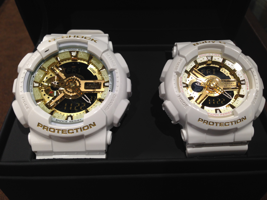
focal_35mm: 33
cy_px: 100
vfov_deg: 42.9
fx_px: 255
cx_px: 134
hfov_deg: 55.4
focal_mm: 4.12
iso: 50
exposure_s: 1/30
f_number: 2.4
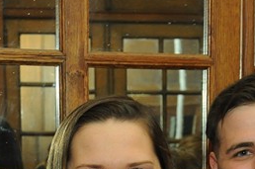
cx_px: 184
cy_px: 313
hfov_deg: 12.6
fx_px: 1152
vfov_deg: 8.1
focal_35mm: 163
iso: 800
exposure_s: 1/60
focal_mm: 28
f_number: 5.6
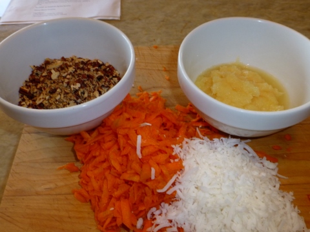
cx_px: 155
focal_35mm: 30
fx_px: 269
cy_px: 116
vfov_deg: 46.8
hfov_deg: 60.0
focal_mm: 5.4
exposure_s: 1/60
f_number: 3.6
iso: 200
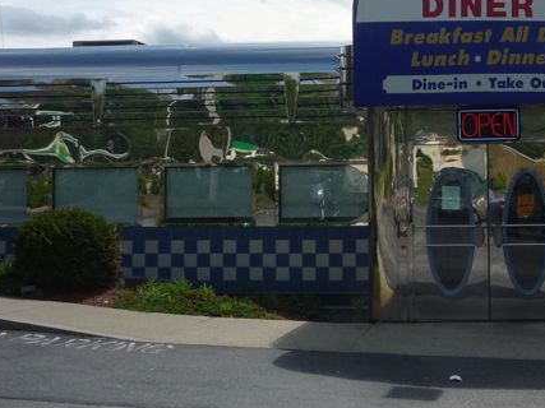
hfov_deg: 29.4
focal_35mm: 64
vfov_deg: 22.7
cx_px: 455
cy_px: 113
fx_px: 1007
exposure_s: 1/500
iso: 100
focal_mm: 5.2
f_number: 5.6
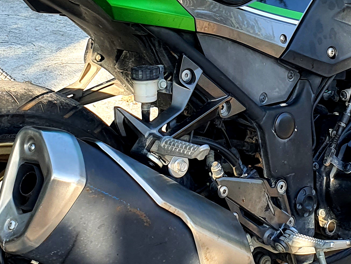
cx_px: 193
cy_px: -27
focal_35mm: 80
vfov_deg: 17.8
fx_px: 811
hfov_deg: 24.4
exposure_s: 1/333
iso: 50
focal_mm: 4.3
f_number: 2.4
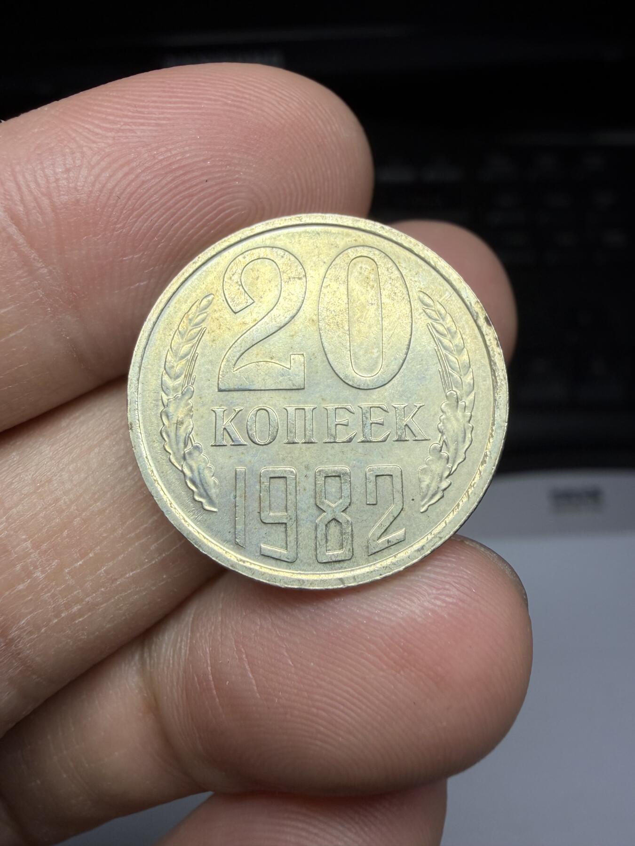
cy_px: 423
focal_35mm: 26
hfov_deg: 53.1
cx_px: 318
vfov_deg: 67.3
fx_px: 636
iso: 50
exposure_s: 1/426
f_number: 2.2
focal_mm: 2.22
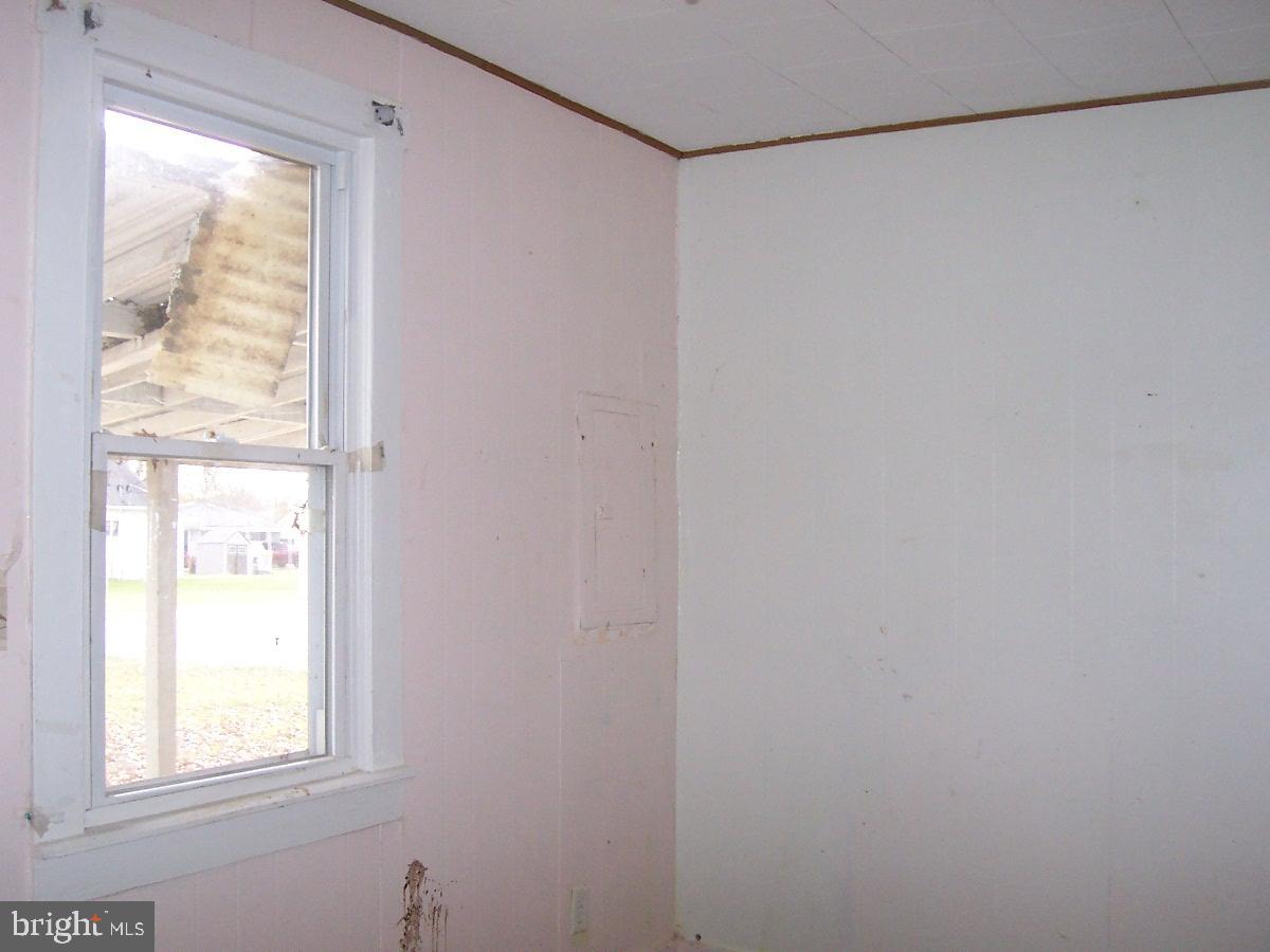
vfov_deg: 38.7
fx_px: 1357
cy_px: 476
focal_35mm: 37
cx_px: 635
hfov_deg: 50.1
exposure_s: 1/60
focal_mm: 5.6
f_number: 2.8
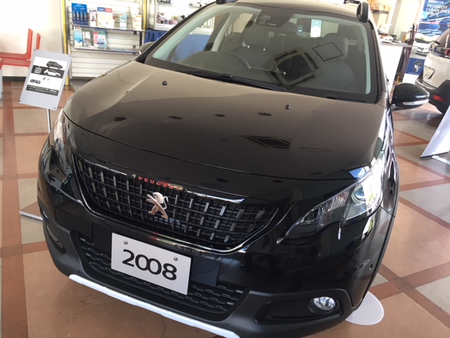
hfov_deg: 61.7
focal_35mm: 29
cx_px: 225
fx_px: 377
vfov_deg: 48.2
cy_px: 169
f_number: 2.2
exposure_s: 1/30
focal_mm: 4.15
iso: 50
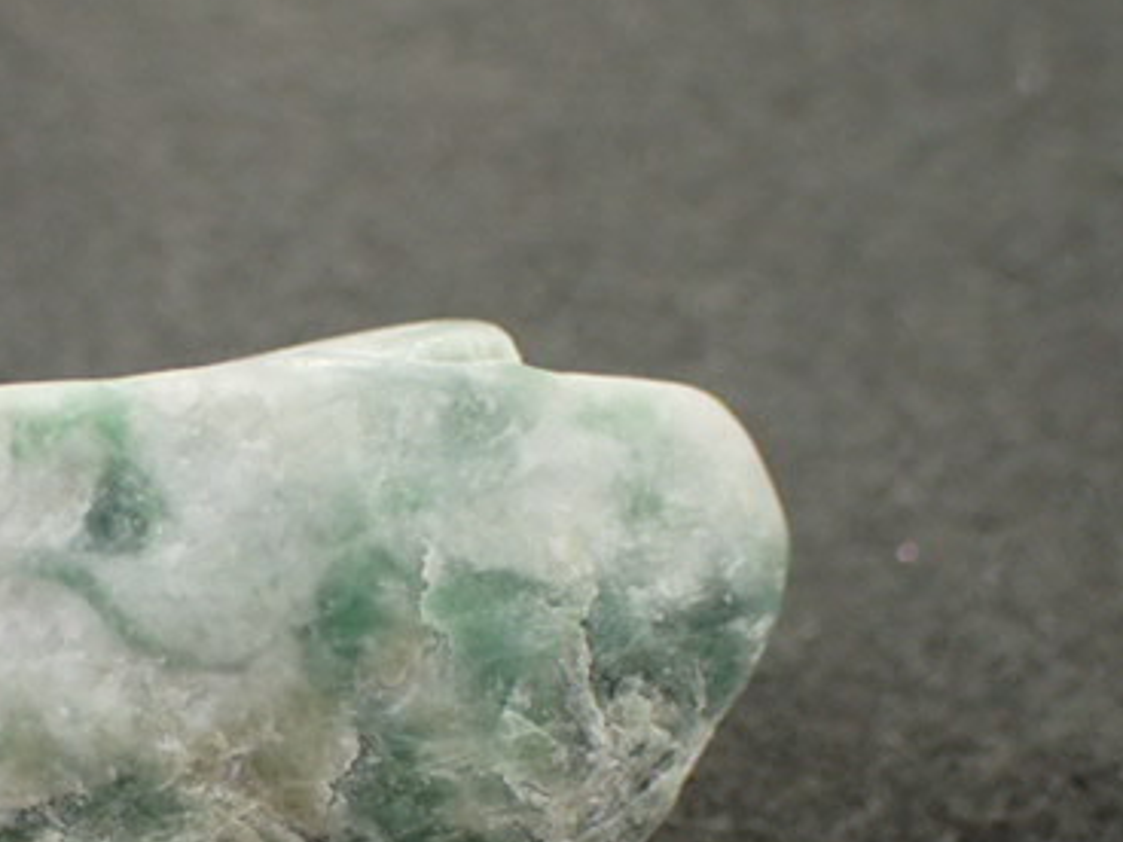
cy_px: 659
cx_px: 162
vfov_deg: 13.1
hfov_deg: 17.2
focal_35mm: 113
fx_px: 3666
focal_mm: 11.78
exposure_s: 1/250
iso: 250
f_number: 3.8
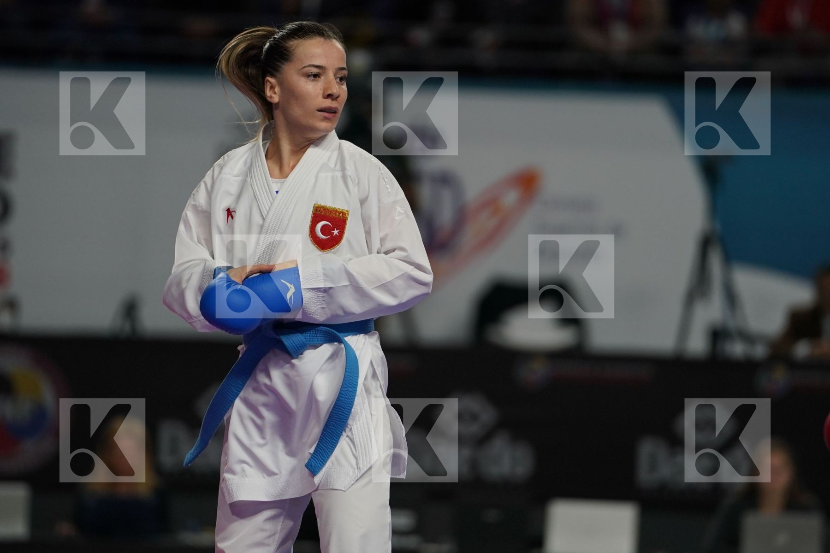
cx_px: 415
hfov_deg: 6.9
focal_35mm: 300
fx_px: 6916
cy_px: 276
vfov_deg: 4.6
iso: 800
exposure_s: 1/1000
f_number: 2.8
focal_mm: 200
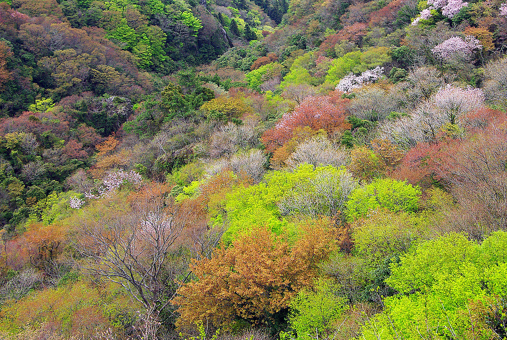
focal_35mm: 47
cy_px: 112
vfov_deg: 28.5
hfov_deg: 41.7
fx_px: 663
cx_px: 305
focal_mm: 21
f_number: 10
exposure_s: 1/200
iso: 400
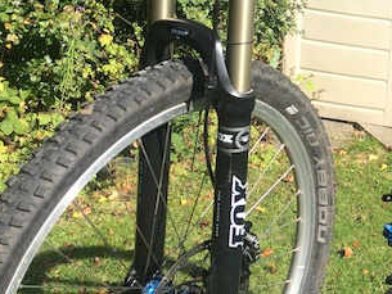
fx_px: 861
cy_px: 24
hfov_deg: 23.4
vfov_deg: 19.0
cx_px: 476
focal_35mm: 76
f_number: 2.2
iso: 32
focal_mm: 4.15
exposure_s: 1/1080
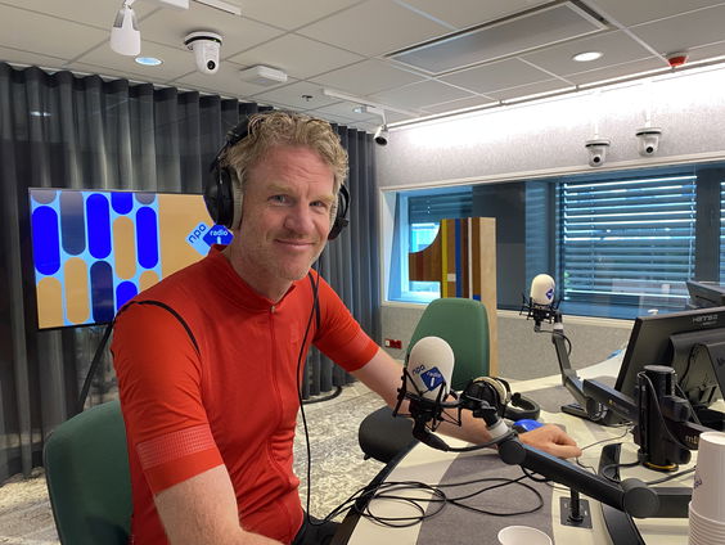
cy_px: 272
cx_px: 362
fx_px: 545
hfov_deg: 67.3
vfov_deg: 53.1
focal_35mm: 26
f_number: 1.8
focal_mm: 4.25
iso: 160
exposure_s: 1/50
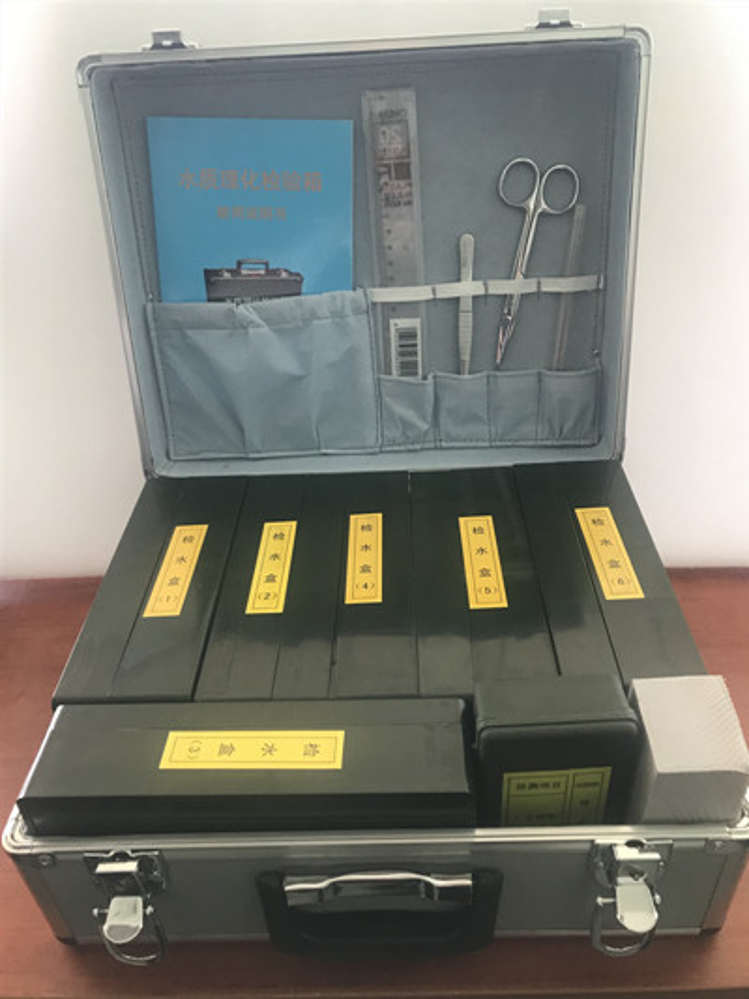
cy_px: 500
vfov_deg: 63.4
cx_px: 374
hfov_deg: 49.8
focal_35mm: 28
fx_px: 807
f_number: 1.8
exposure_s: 1/33
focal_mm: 3.99
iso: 32
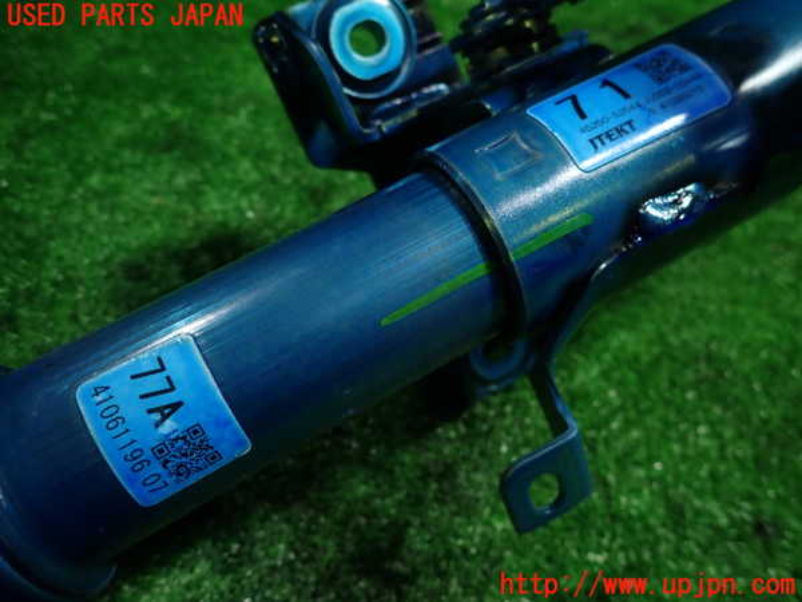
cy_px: 301
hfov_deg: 69.4
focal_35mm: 25
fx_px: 579
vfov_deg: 54.9
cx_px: 401
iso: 200
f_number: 2
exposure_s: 1/50
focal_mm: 4.5
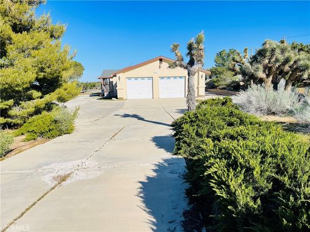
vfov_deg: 54.9
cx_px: 155
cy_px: 116
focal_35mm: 25
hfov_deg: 69.4
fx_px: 224
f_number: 1.6
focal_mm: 5.1
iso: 32
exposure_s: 1/5128
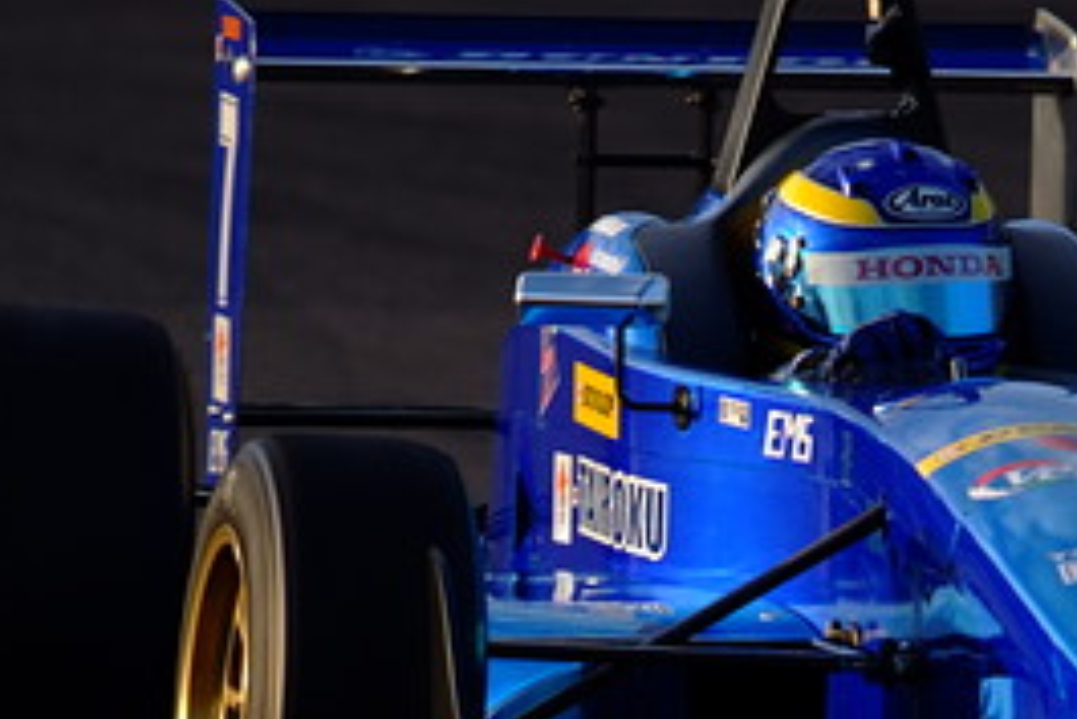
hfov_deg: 1.7
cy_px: 406
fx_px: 36547
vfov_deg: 1.1
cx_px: 923
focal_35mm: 1221
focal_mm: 300
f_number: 4
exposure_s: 1/500
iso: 100
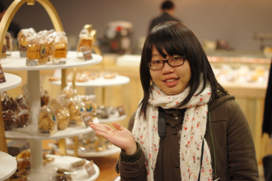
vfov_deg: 18.2
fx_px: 566
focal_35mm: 75
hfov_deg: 27.0
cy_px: 90
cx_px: 136
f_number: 2
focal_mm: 50
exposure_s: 1/80
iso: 320
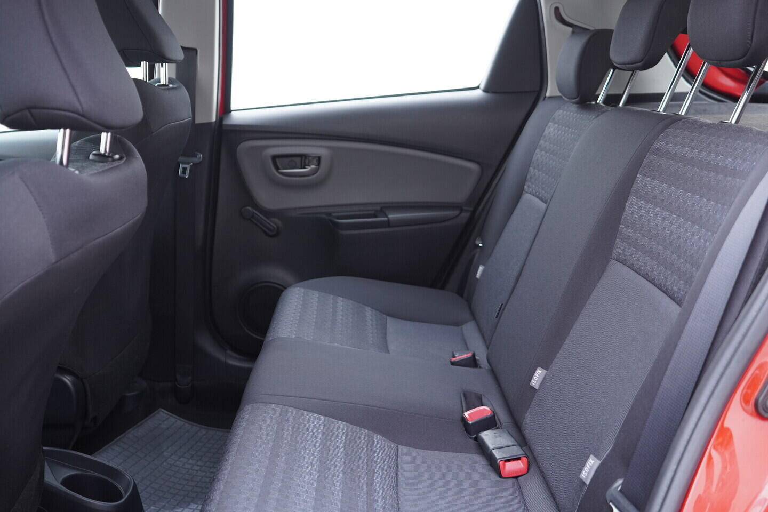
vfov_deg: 36.9
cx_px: 384
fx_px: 768
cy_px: 256
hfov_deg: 53.1
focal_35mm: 36
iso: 400
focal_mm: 24
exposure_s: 1/40
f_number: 2.8
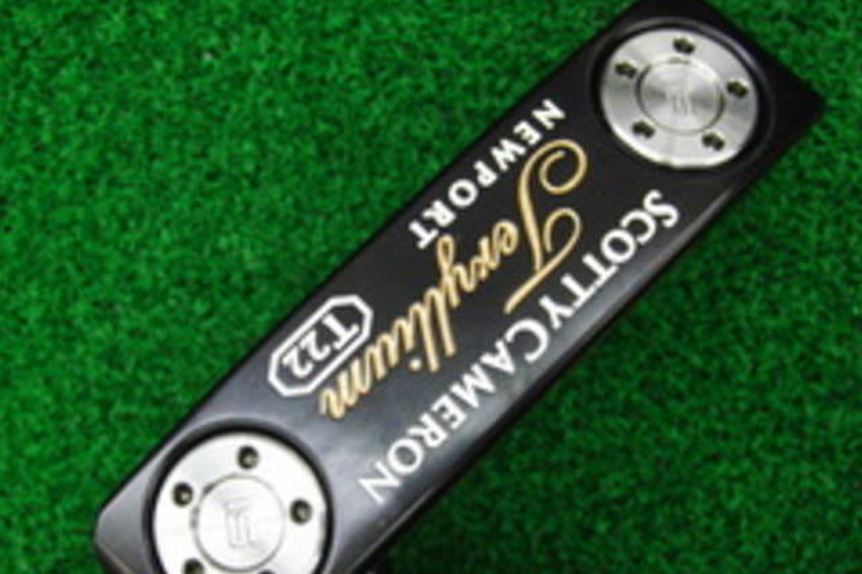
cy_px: 317
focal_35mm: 45
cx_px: 431
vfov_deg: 29.8
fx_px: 1077
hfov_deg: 43.6
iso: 400
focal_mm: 7.54
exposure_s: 1/50
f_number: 3.7
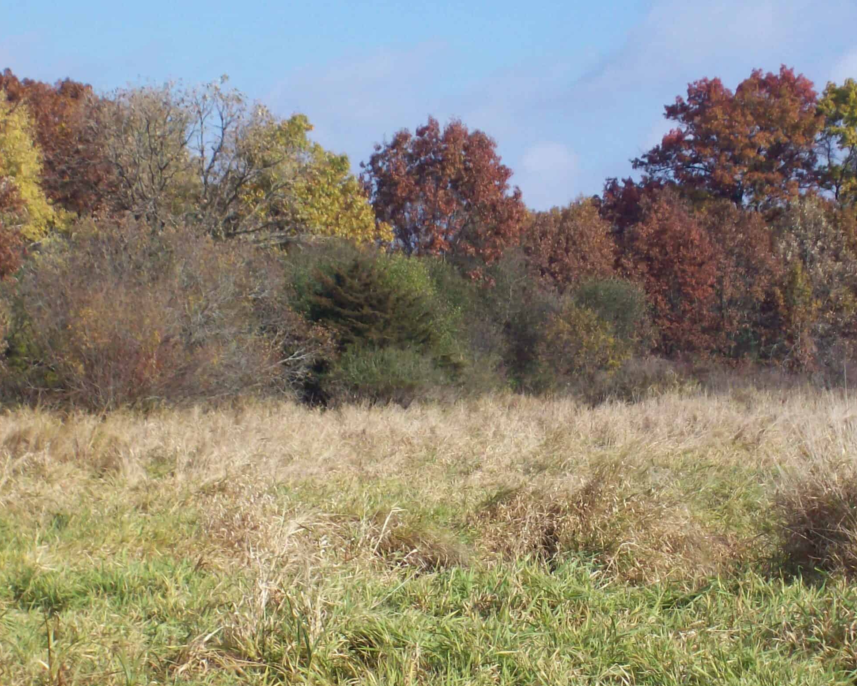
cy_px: 324
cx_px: 560
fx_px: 3526
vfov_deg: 11.1
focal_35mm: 139
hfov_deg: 13.8
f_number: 4.8
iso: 80
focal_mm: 18
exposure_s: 1/782
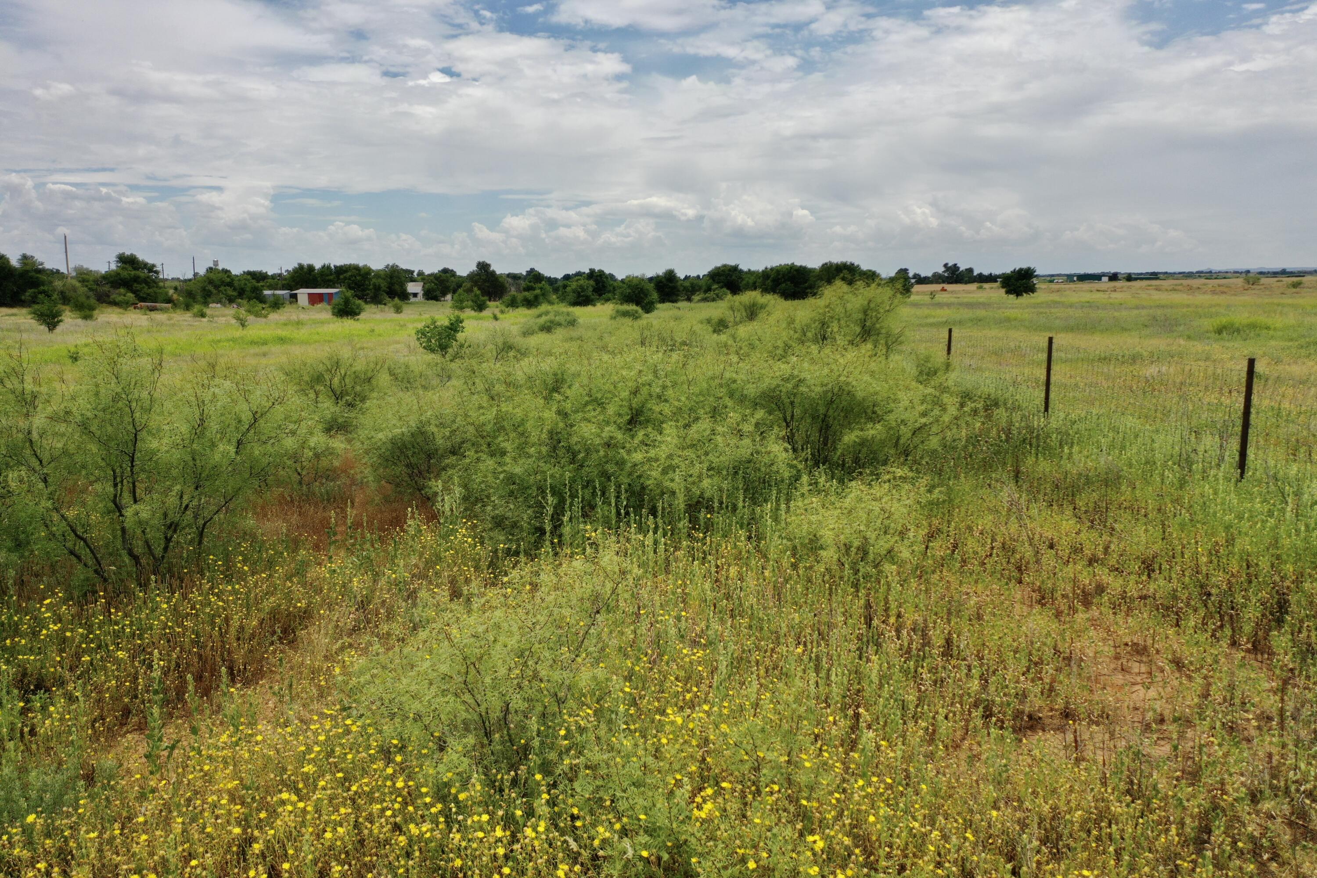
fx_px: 1024
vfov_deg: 46.4
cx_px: 658
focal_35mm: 28
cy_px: 439
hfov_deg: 65.5
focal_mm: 10.26
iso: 100
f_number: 2.8
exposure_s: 1/2500
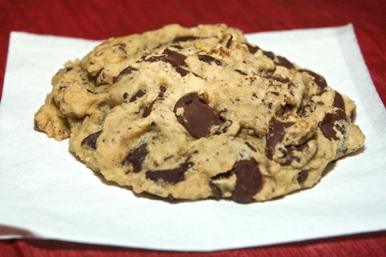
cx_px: 193
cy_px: 128
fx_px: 1126
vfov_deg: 13.0
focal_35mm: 105
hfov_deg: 19.5
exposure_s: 1/60
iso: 1000
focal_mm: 70
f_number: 6.3
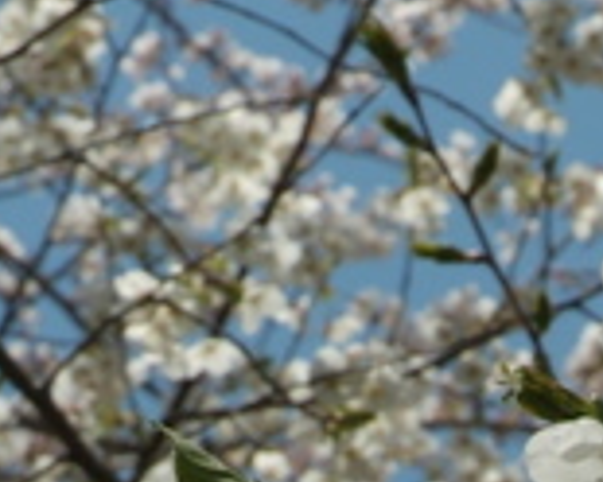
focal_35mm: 354
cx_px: 1630
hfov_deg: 5.2
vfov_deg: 4.4
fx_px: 6318
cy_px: 461
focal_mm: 38
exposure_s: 1/350
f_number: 9.5
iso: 200
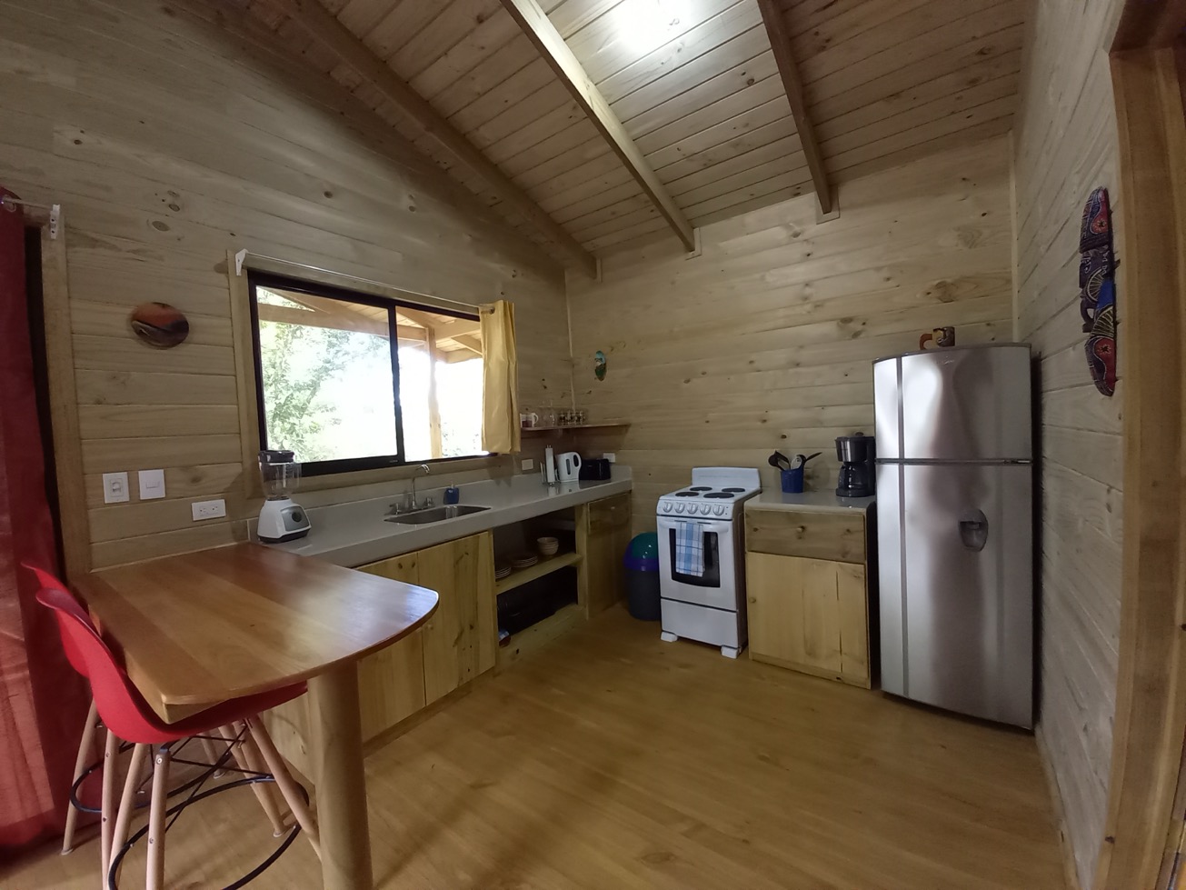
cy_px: 445
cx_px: 593
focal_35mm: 13
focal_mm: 1.42
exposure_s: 1/24
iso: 400
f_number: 2.2
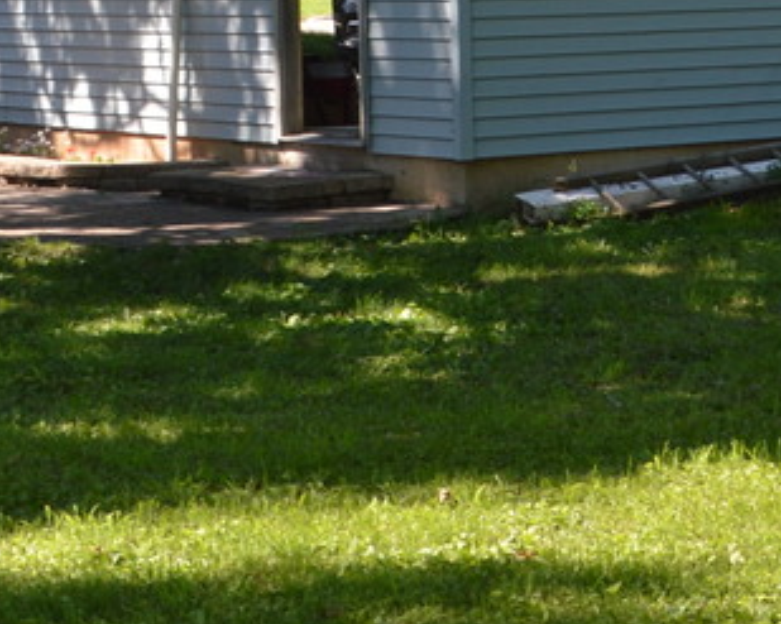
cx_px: 900
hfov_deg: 14.1
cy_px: 0
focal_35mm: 133
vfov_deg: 11.5
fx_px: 3073
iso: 100
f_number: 5
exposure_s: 1/200
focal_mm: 18
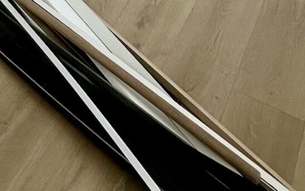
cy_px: -429
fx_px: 623
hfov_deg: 25.2
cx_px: -45
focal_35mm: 75
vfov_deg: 10.3
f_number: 1.8
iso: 40
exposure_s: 1/99
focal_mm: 1.57
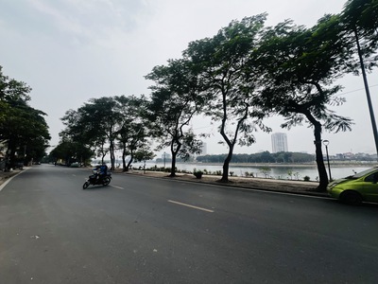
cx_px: 189
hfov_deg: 106.2
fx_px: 142
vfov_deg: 89.9
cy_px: 142
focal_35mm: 13
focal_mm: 1.57
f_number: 1.8
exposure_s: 1/488
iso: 32
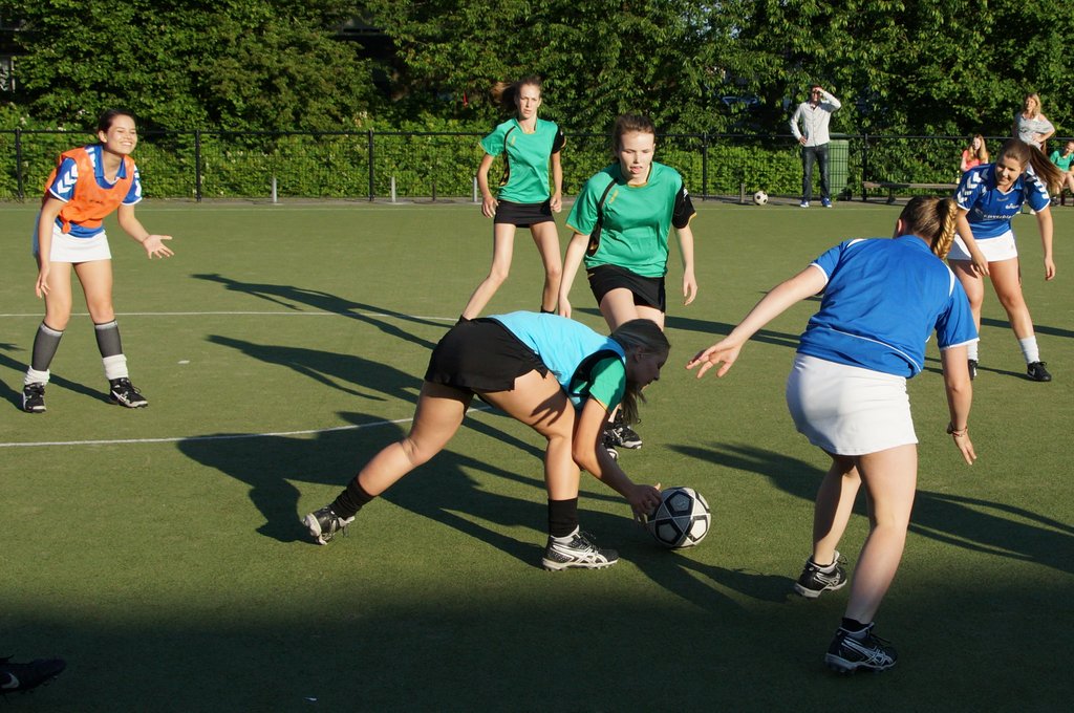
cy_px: 356
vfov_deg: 34.1
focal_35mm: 39
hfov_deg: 49.6
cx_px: 537
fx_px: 1162
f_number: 8
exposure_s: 1/640
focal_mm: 26
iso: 320
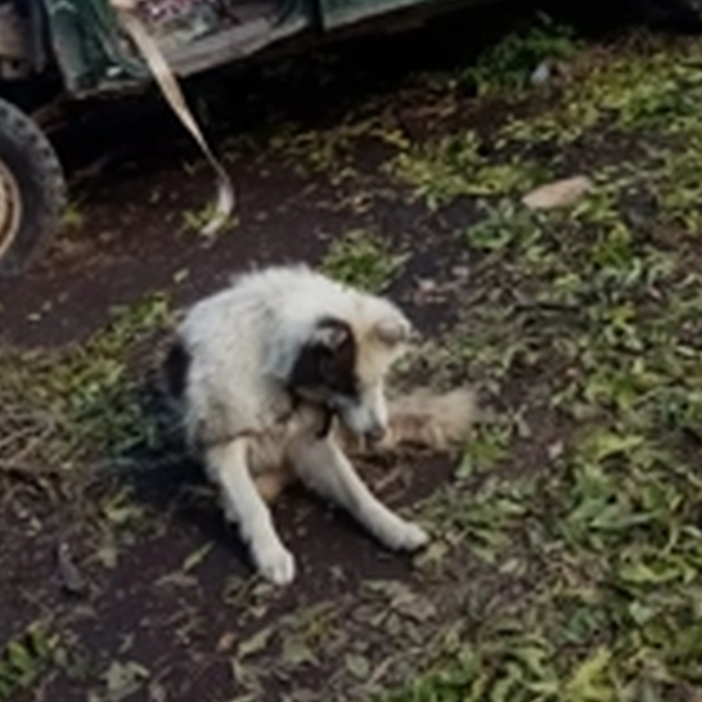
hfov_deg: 28.8
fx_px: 1354
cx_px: 220
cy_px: 32
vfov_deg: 27.7
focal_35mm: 59
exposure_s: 1/201
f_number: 1.8
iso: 102
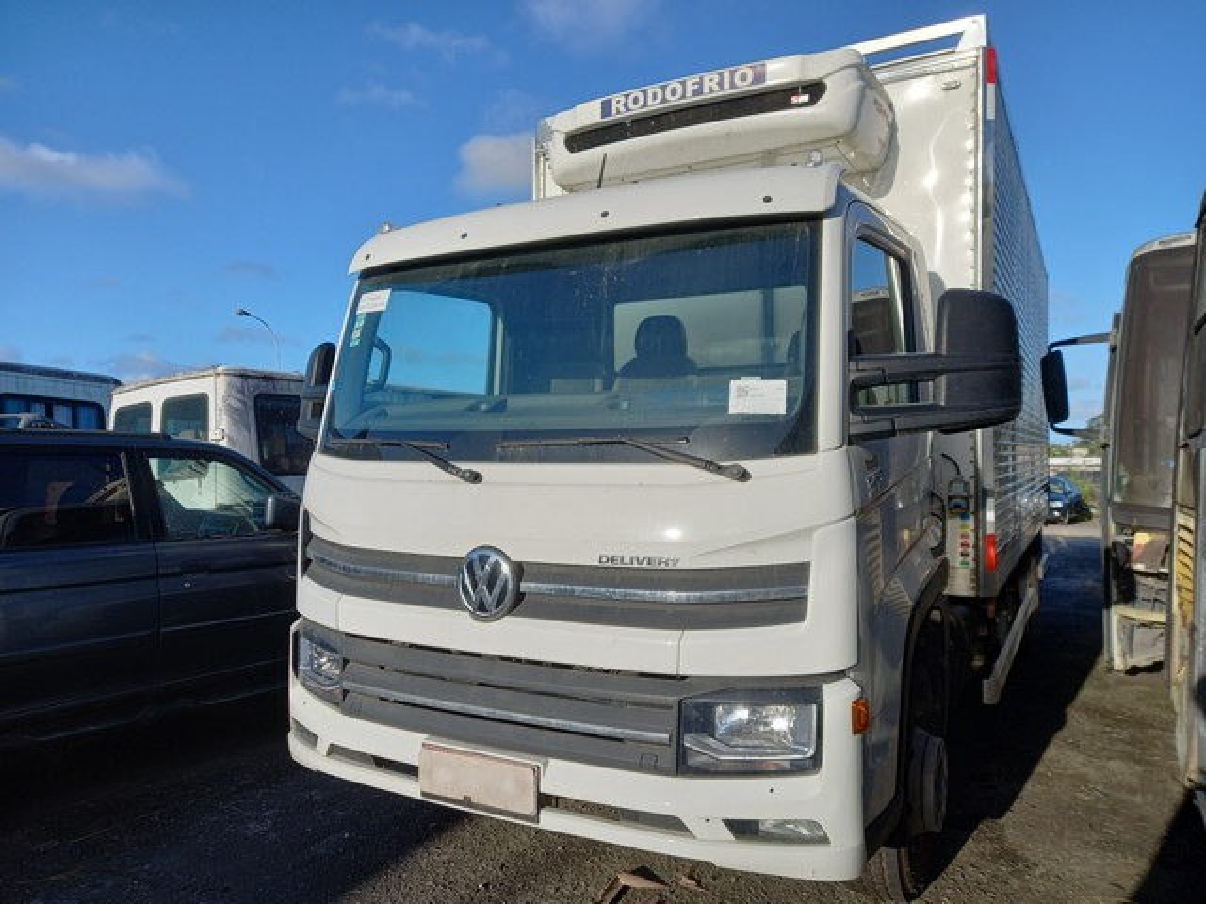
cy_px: 452
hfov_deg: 69.4
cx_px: 603
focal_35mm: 25
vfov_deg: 54.9
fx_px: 871
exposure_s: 1/625
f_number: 2
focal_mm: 4.6
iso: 25
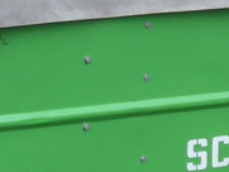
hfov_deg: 7.2
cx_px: -49
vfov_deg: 5.4
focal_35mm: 272
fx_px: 1801
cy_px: -83
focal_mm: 8.4
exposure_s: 1/320
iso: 80
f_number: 2.8
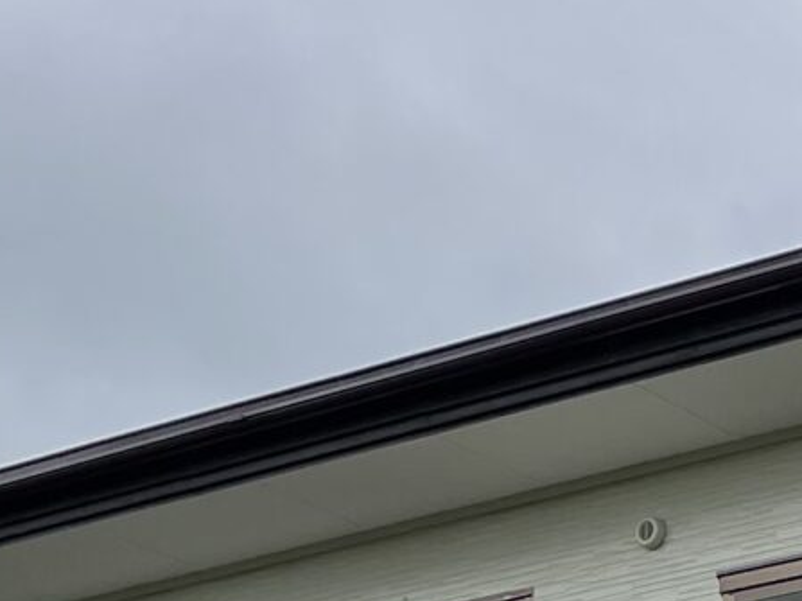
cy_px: 1283
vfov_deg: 9.2
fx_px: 3451
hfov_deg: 12.4
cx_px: 1304
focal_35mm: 149
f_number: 1.6
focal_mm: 4.2
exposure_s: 1/1770
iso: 32
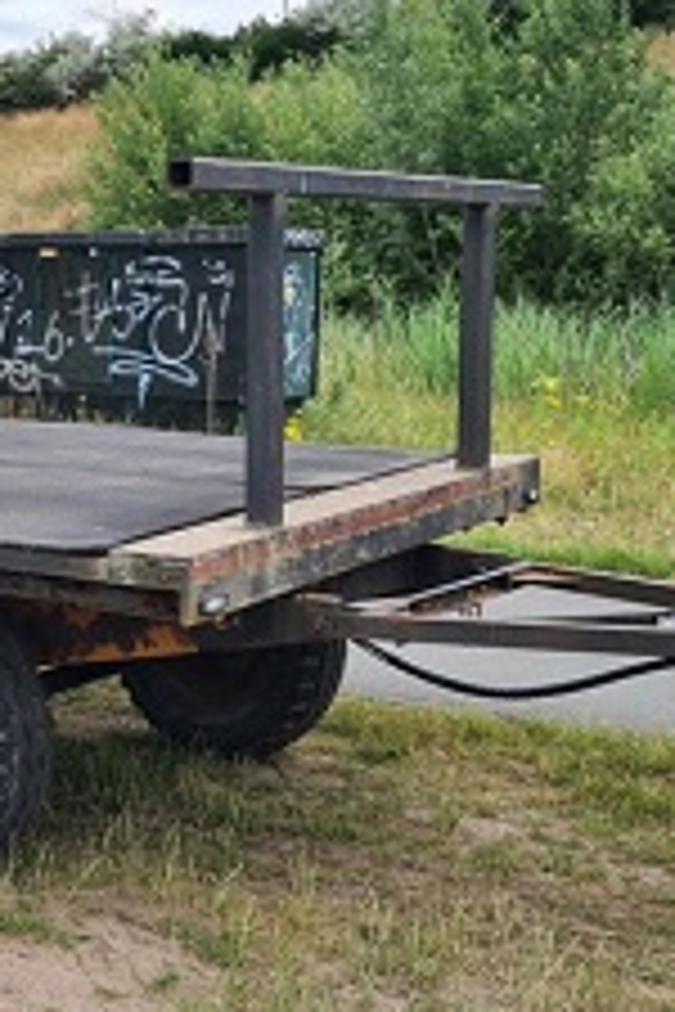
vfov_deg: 30.9
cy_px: 448
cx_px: -63
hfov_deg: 20.0
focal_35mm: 65
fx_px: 1828
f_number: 1.8
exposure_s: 1/996
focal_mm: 5.4
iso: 50
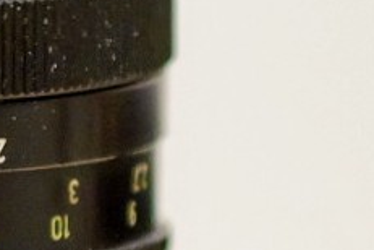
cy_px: 196
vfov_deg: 1.4
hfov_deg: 2.1
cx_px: -283
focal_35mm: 958
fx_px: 9952
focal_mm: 85
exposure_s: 1/125
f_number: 1.8
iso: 3200
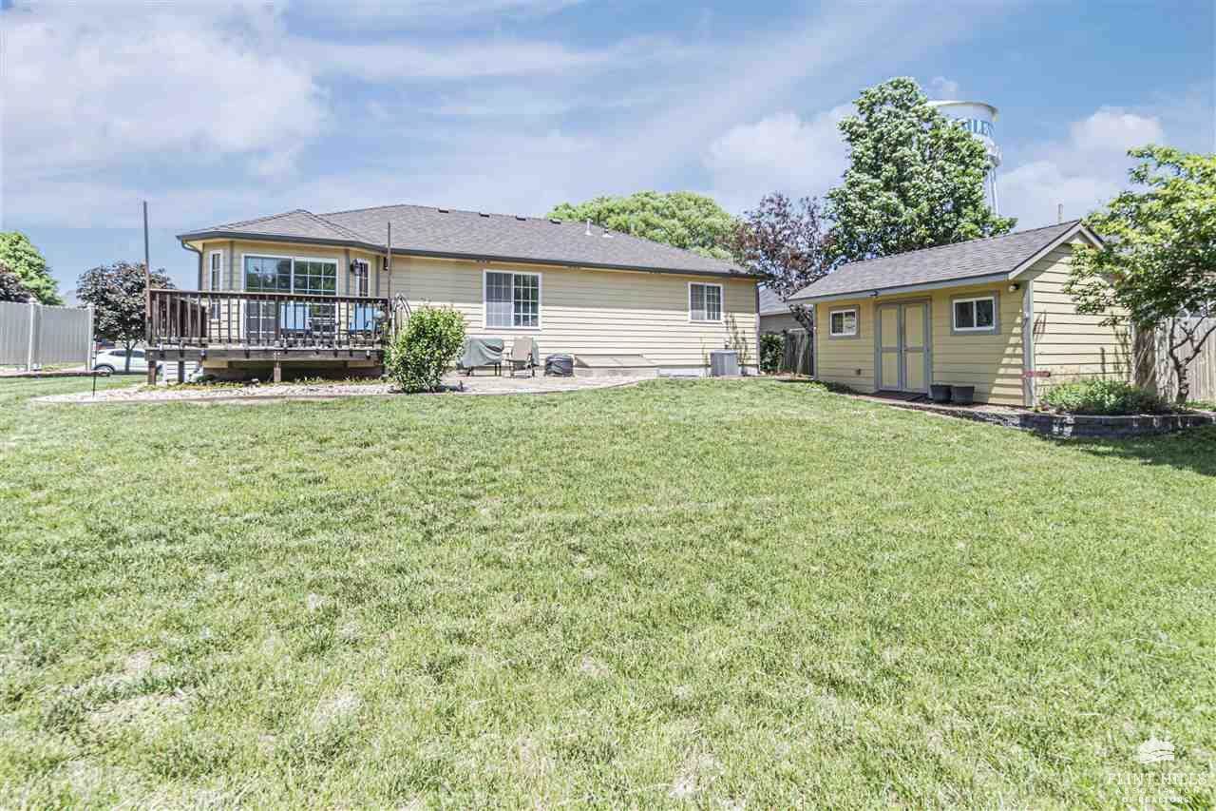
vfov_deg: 77.3
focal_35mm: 15
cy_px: 406
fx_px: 507
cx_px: 608
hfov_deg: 100.4
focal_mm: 10
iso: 100
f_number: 6.3
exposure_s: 1/200
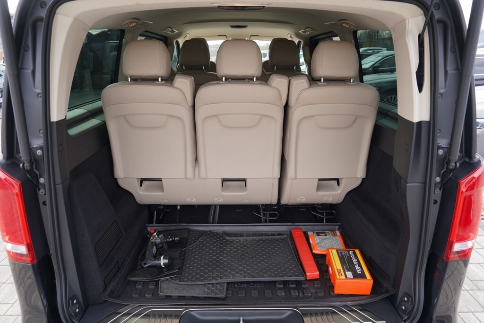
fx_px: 323
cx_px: 242
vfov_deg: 53.1
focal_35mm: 24
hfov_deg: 73.7
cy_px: 162
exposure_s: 1/100
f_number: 5
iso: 100
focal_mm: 24
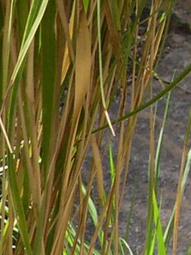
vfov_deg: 8.8
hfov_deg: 6.5
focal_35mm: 219
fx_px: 1609
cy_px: 379
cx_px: -276
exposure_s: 1/395
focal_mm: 8
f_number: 2.8
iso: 100
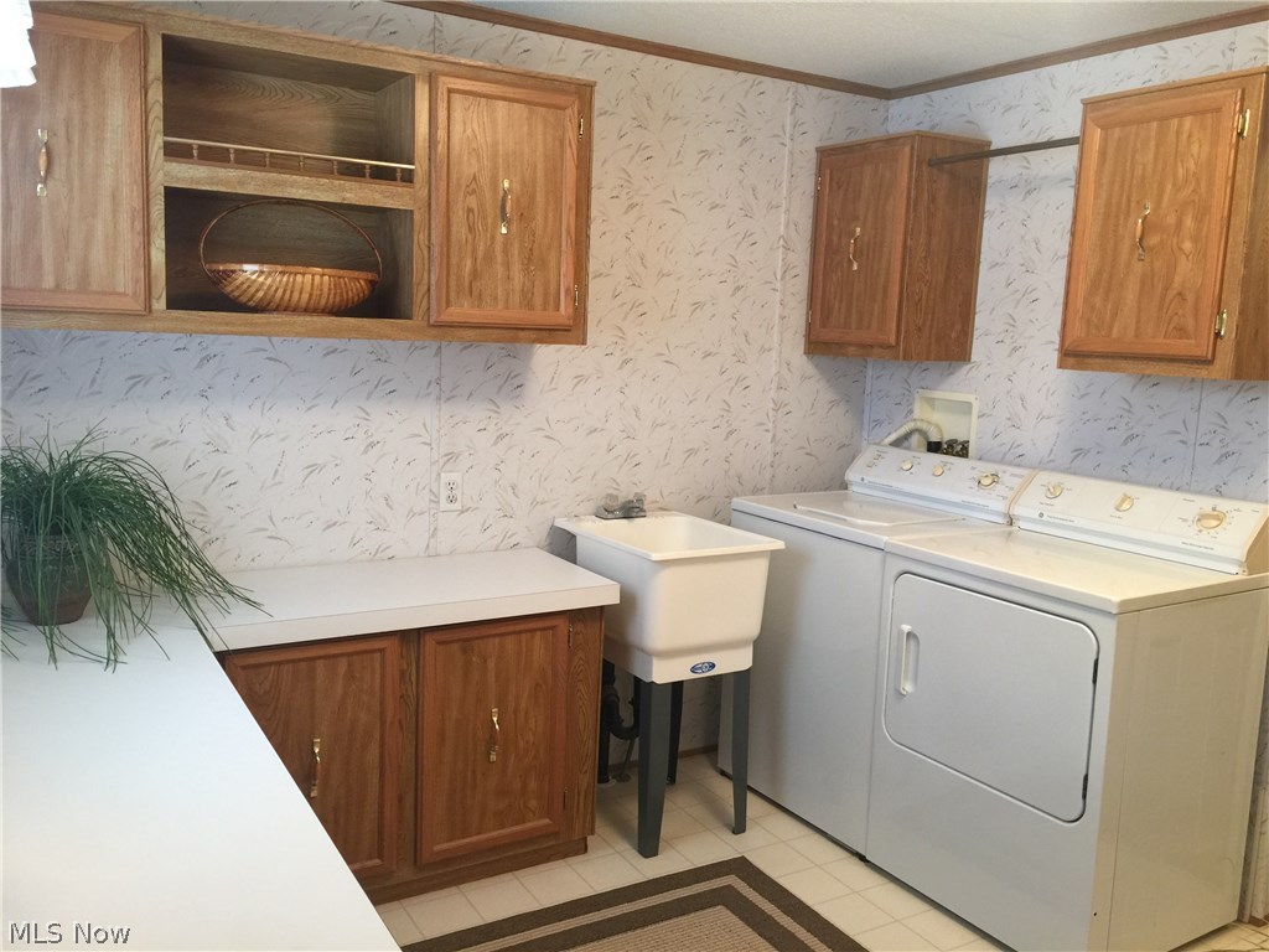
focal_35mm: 29
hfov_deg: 61.7
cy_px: 476
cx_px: 634
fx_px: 1063
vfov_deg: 48.2
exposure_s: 1/15
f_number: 2.2
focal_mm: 4.15
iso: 50
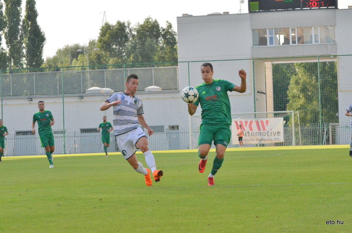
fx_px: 1464
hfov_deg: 13.7
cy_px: 116
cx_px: 176
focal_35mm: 150
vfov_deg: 9.1
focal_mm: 100
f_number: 11
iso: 3200
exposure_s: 1/2000
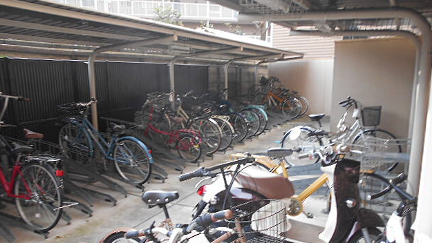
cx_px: 218
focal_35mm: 29
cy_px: 157
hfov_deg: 66.0
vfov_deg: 39.8
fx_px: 332
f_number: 3.2
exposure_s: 1/30
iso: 80
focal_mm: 4.6
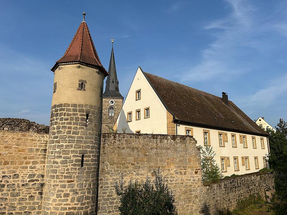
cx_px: 144
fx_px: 216
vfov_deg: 53.1
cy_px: 108
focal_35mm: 26
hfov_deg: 67.3
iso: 50
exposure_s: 1/5319
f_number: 1.5
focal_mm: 5.7
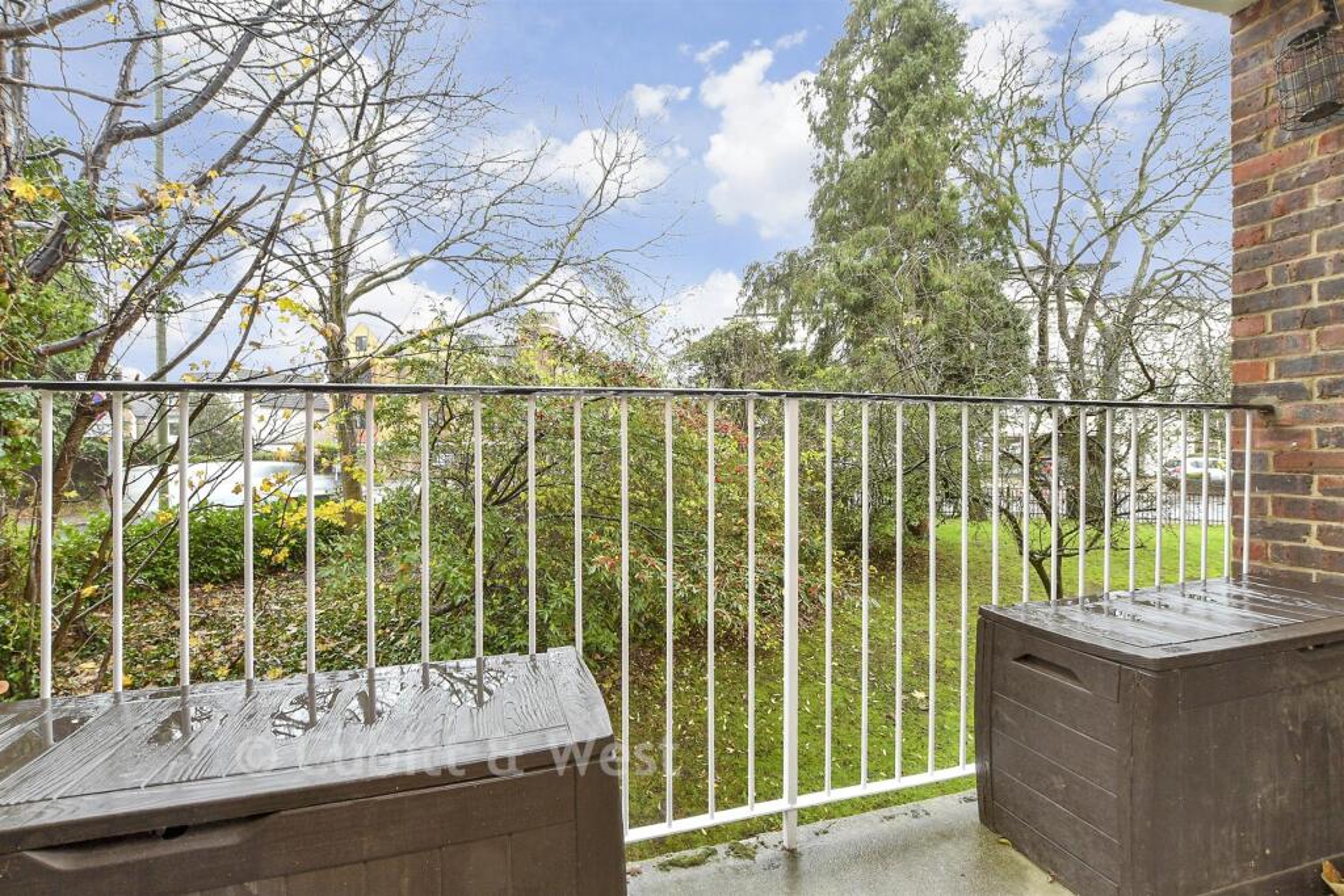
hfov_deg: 100.4
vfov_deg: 77.3
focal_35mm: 15
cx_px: 672
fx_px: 560
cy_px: 448
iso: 250
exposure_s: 1/2.5
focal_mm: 10
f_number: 8
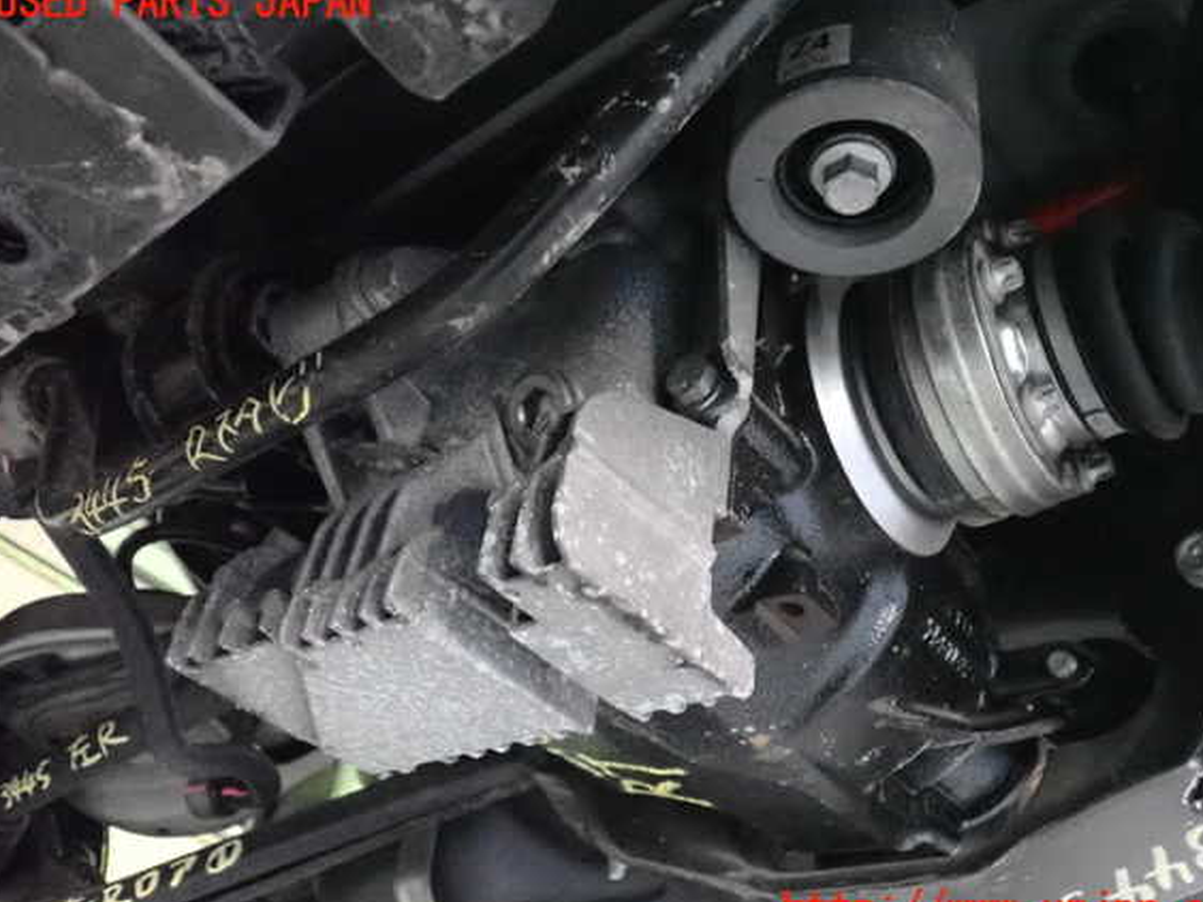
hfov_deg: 56.8
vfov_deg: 44.1
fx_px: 1112
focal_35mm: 32
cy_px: 457
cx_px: 624
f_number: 2.3
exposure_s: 1/160
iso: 6400
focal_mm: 5.4
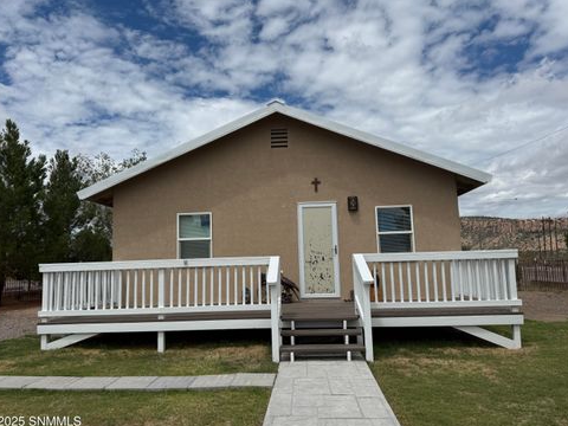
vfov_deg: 54.9
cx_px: 283
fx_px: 410
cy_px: 220
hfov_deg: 69.4
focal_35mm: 25
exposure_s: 1/10309
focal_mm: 6.76
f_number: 1.78
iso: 80
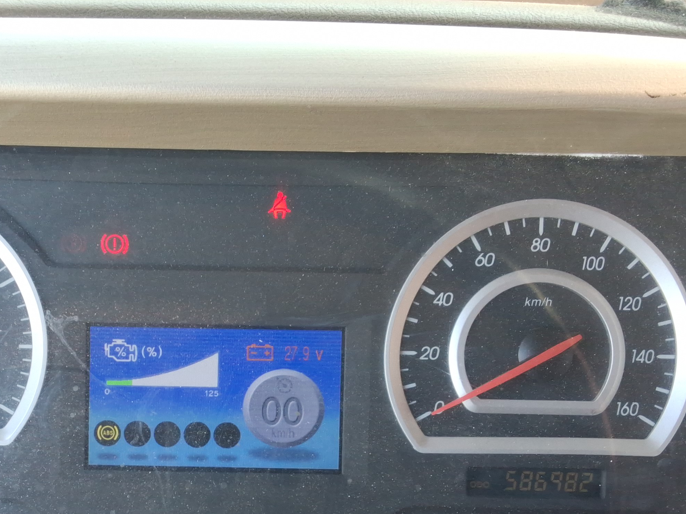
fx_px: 912
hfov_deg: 40.4
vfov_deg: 30.8
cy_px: 399
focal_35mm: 46
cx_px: 201
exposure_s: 1/60
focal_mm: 2.91
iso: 44
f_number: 1.9
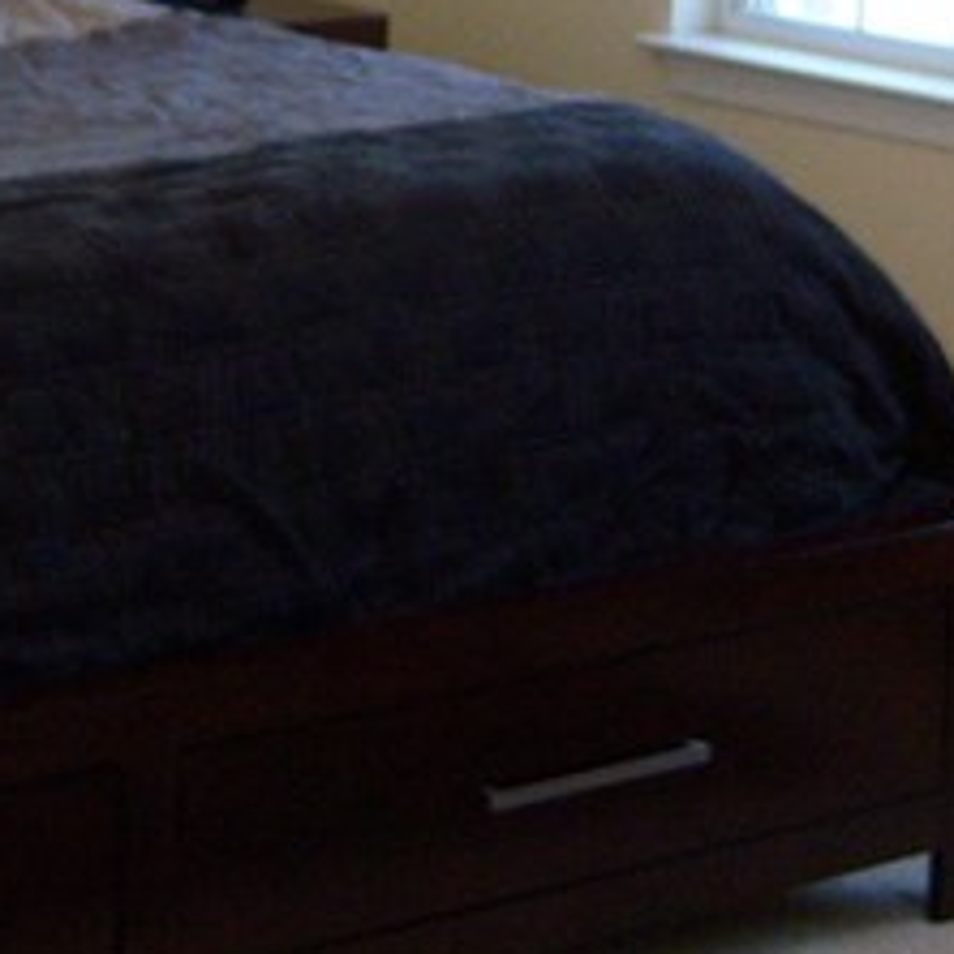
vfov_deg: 11.6
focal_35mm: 147
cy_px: -189
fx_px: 4583
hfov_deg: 11.8
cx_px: 223
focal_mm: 7.5
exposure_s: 1/60
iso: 160
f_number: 2.8
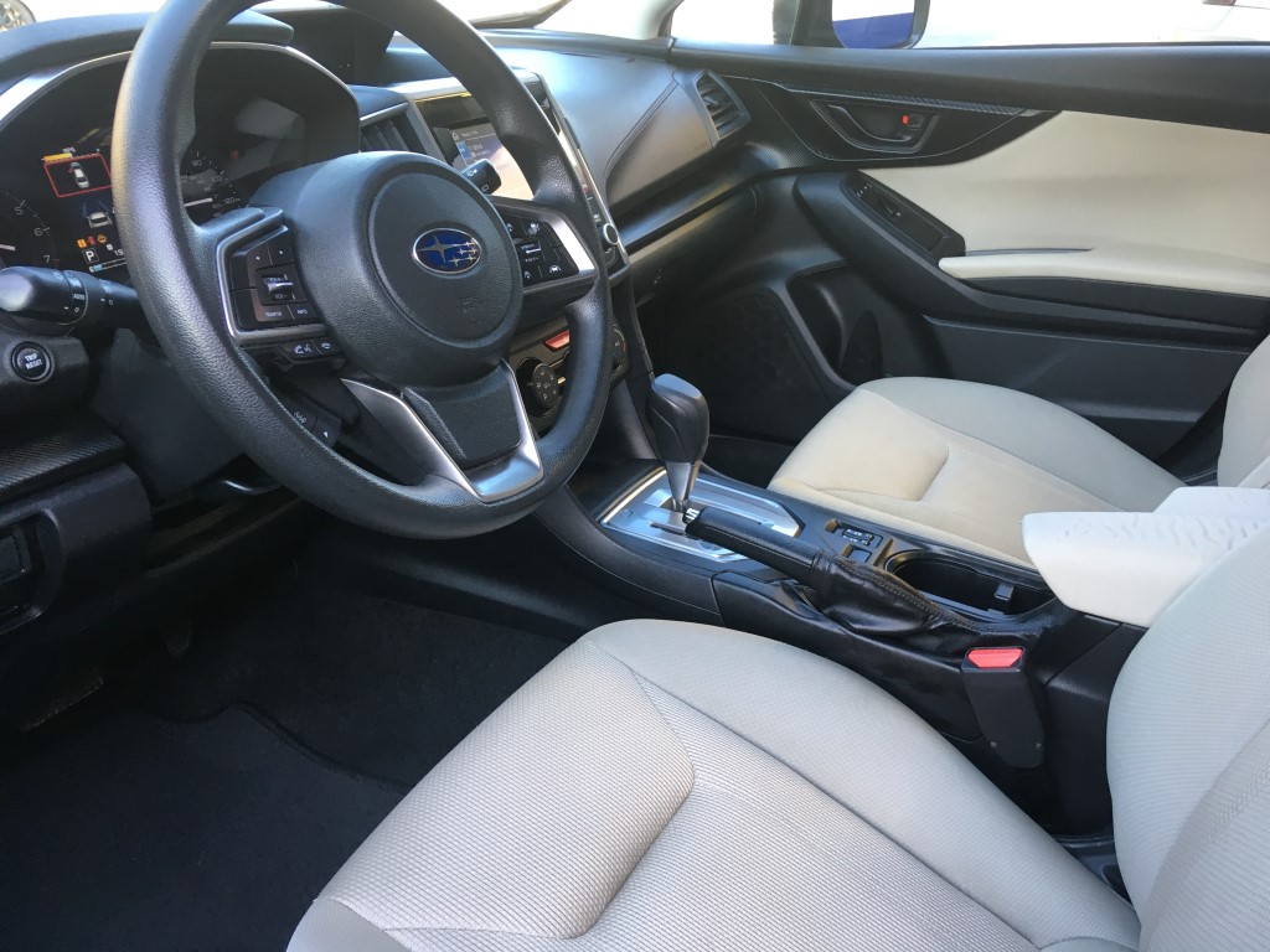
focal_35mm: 29
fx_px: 1064
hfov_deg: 61.7
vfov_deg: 48.2
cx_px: 635
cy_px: 476
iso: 32
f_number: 2.2
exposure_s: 1/30
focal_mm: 4.15
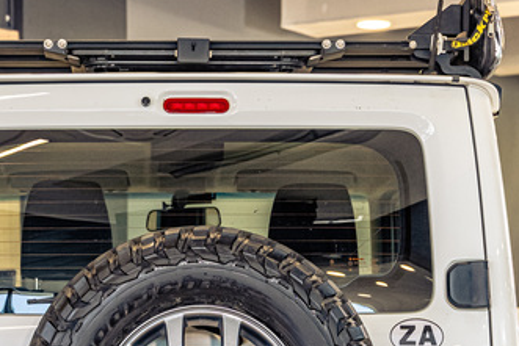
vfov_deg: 9.9
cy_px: 448
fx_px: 1961
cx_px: 200
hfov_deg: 15.1
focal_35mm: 136
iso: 1000
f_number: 4
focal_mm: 44
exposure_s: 1/125
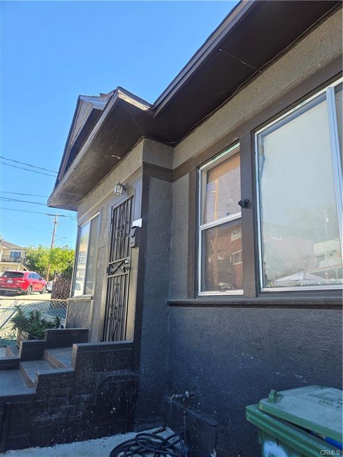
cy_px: 228
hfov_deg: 58.9
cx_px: 172
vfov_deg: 73.9
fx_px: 304
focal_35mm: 23
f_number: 1.8
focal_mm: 5.4
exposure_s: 1/499
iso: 25
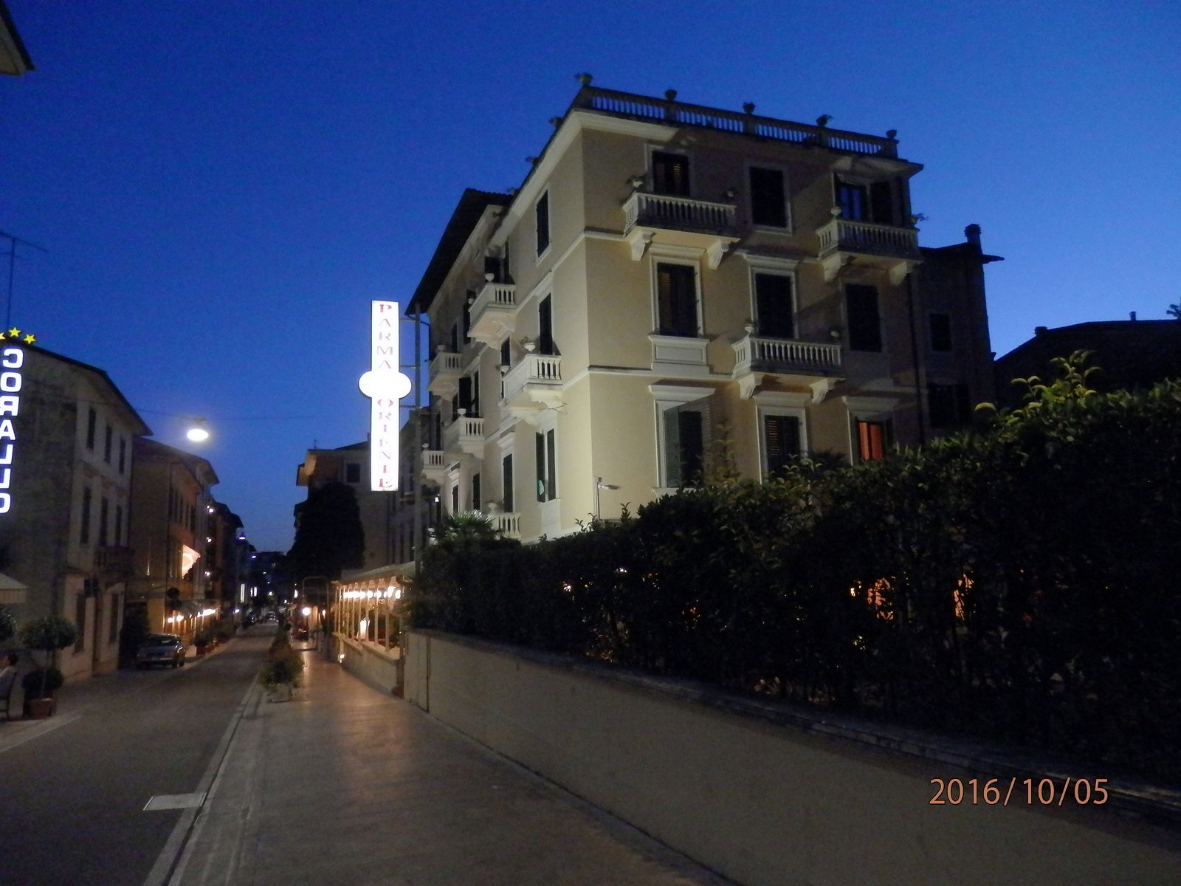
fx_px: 853
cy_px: 443
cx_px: 590
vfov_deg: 54.9
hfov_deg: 69.4
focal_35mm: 25
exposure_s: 1/30
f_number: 3
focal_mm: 4.5
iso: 640
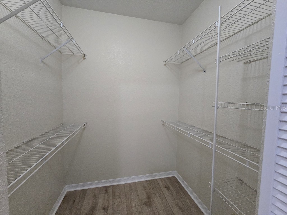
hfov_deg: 106.2
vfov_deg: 89.9
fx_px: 108
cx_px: 144
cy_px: 108
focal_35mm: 13
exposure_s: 1/60
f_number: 2.2
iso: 800
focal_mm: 2.2
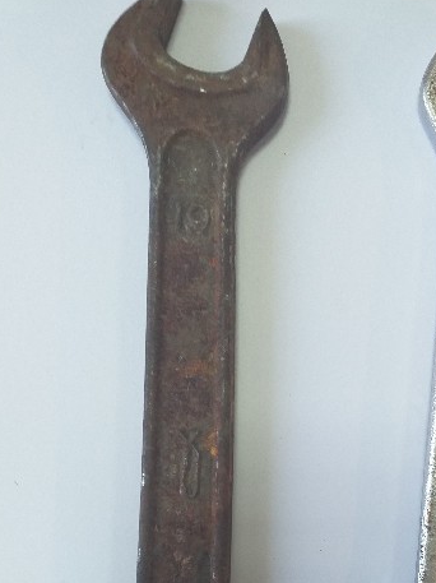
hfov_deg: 34.5
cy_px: 432
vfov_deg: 44.4
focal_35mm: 41
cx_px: 317
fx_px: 690
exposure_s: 1/50
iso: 100
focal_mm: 3.6
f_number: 1.9
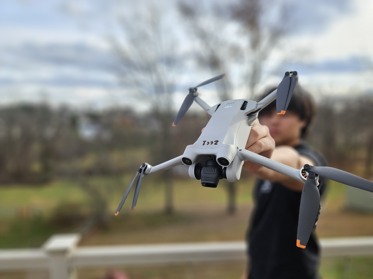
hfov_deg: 71.6
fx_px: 259
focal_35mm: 24
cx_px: 194
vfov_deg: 56.8
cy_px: 144
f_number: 1.8
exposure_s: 1/531
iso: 25
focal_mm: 5.4
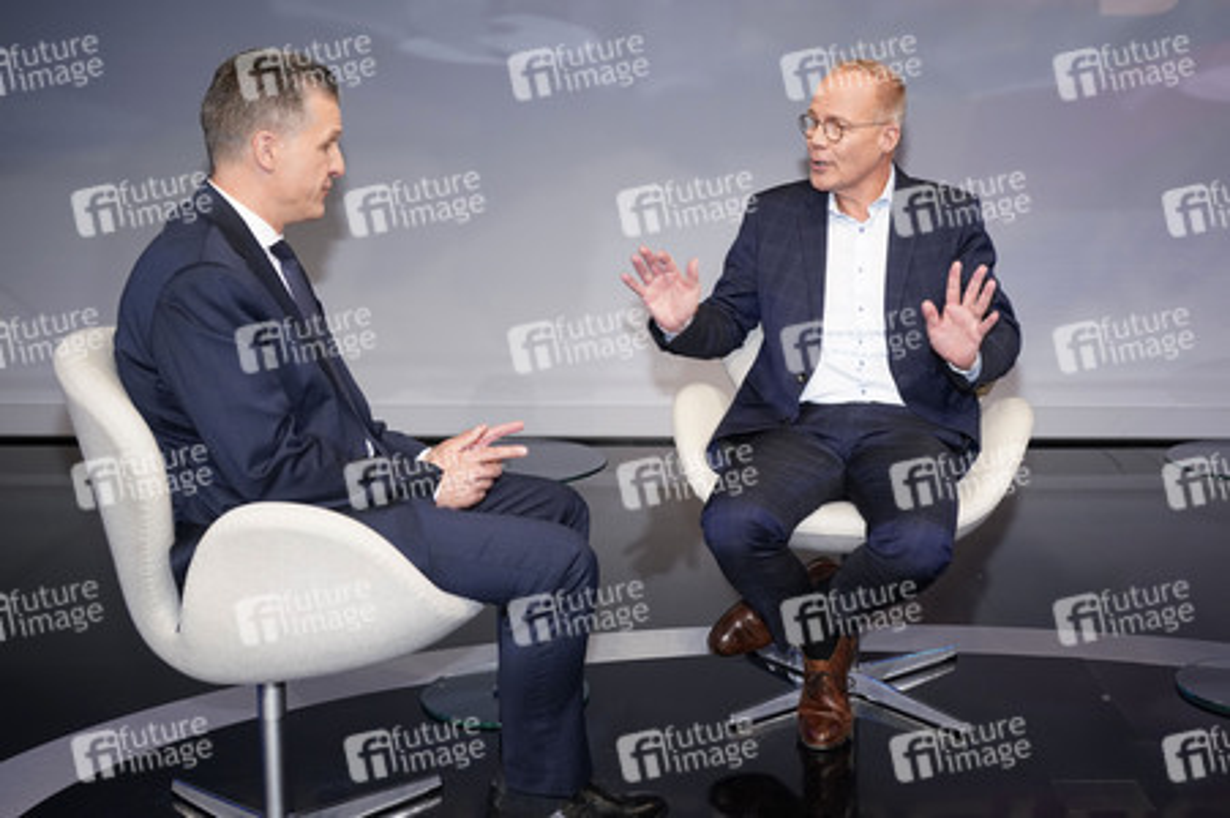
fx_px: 1229
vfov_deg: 36.8
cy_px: 409
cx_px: 615
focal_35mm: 36
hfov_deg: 53.2
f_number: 5.6
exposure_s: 1/125
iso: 2000
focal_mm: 36
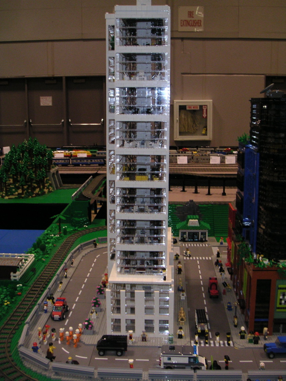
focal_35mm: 38
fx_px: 419
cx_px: 143
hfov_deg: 37.7
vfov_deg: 49.0
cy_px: 190
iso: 160
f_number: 2.8
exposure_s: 1/45
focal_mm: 6
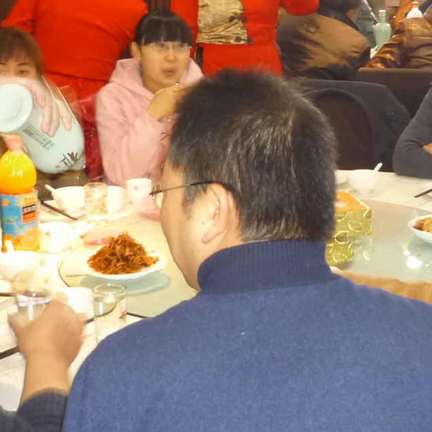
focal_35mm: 73
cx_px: 304
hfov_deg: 23.5
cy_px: 152
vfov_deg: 23.6
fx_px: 1031
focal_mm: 5.5
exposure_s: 1/8
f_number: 2.8
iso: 250
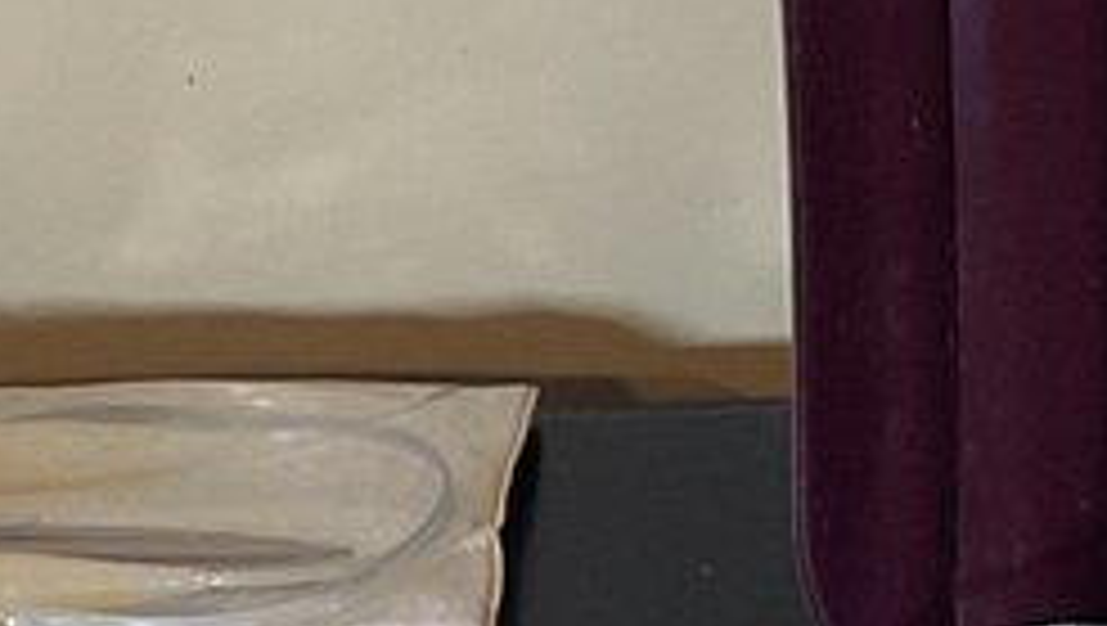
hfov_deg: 11.1
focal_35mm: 194
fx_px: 5701
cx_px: 776
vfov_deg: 6.2
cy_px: -200
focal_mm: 3
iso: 64
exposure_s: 1/60
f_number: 1.8
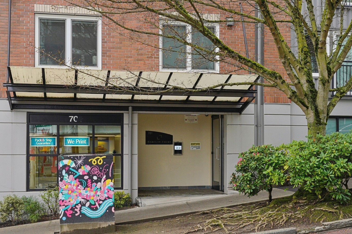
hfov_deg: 37.5
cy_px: 122
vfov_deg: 25.5
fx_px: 518
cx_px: 179
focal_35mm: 53
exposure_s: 1/60
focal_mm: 28
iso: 400
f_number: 8
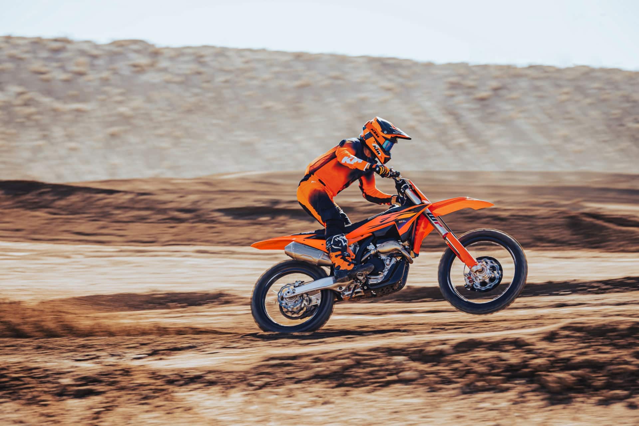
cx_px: 320
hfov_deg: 20.0
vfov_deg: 13.4
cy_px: 213
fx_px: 1810
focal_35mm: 102
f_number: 4
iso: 50
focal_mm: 102
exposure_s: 1/250
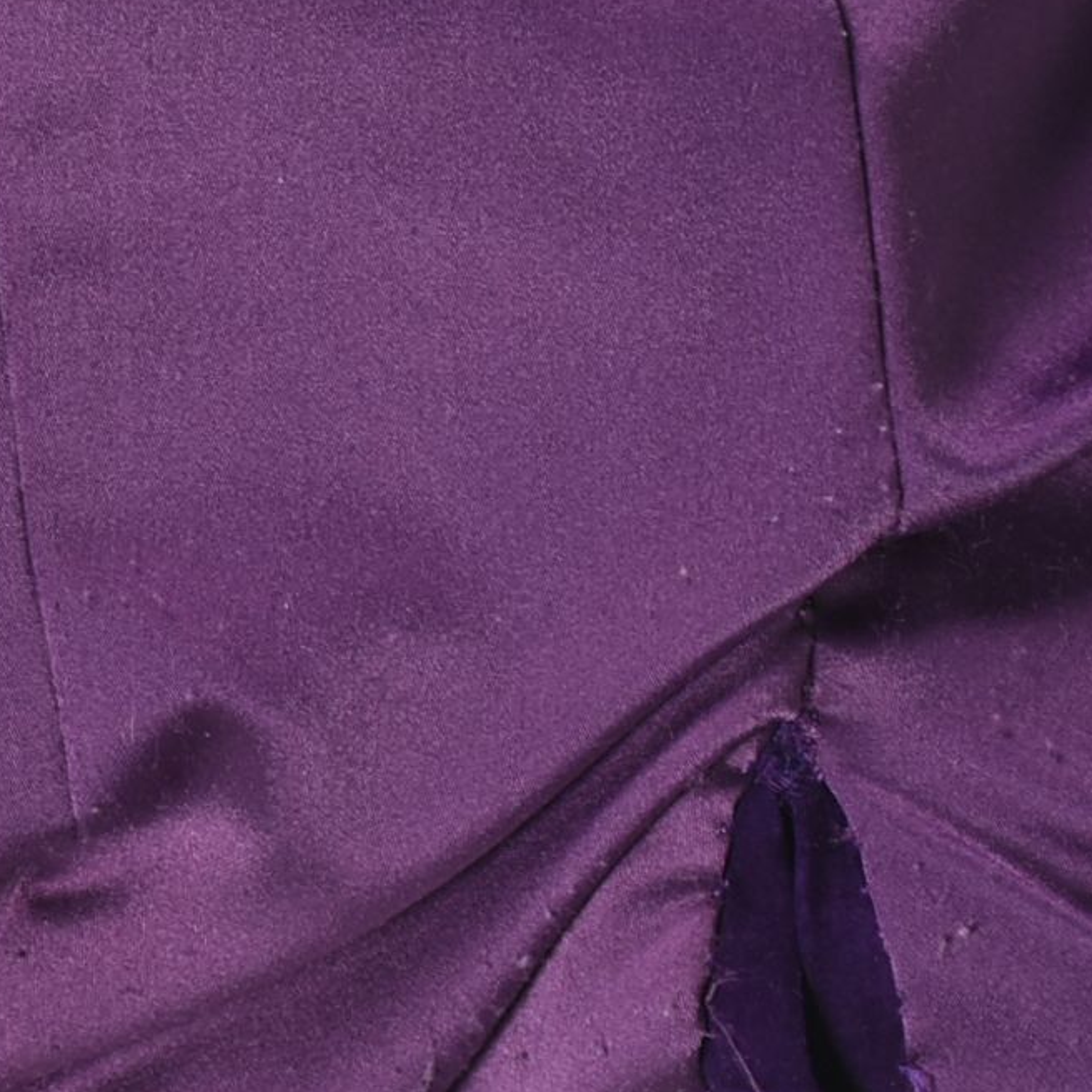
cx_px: -539
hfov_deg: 5.3
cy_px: 180
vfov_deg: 5.4
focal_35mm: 326
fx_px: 11635
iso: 200
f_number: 8
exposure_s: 1/125
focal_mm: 56
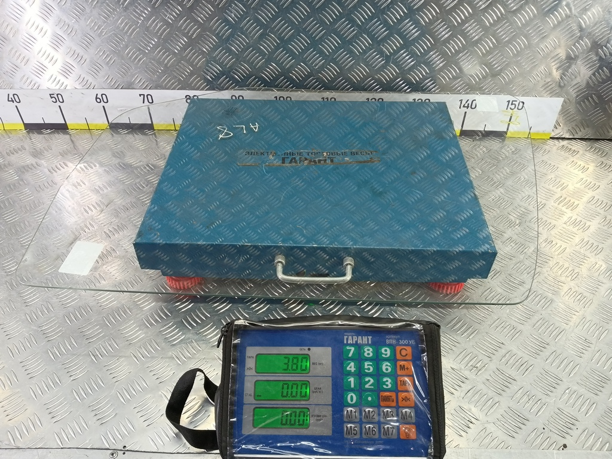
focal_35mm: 23
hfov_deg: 73.9
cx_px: 306
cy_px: 230
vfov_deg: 58.9
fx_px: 407
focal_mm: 4.11
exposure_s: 1/50
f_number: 1.6
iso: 160
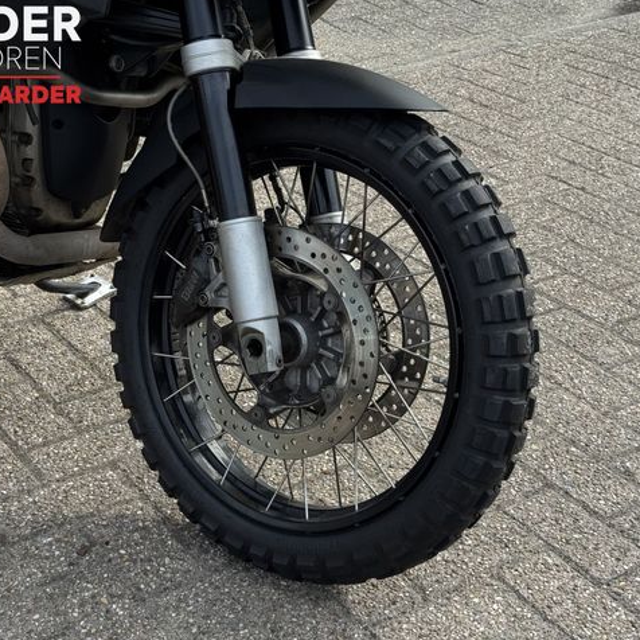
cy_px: 319
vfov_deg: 30.0
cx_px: 308
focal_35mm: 57
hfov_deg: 30.0
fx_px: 1192
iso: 64
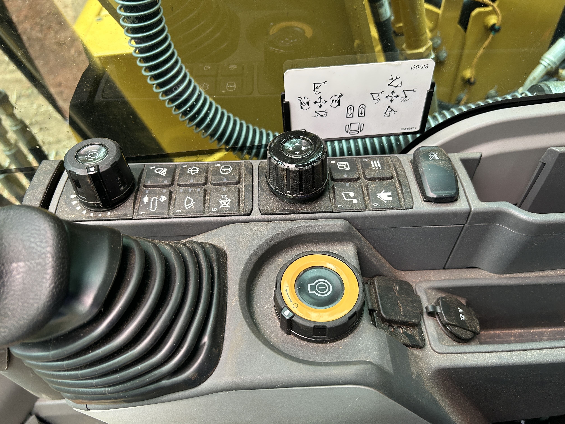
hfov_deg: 67.3
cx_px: 282
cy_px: 212
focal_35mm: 26
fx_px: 424
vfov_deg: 53.1
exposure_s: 1/104
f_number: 1.5
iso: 125
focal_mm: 5.7
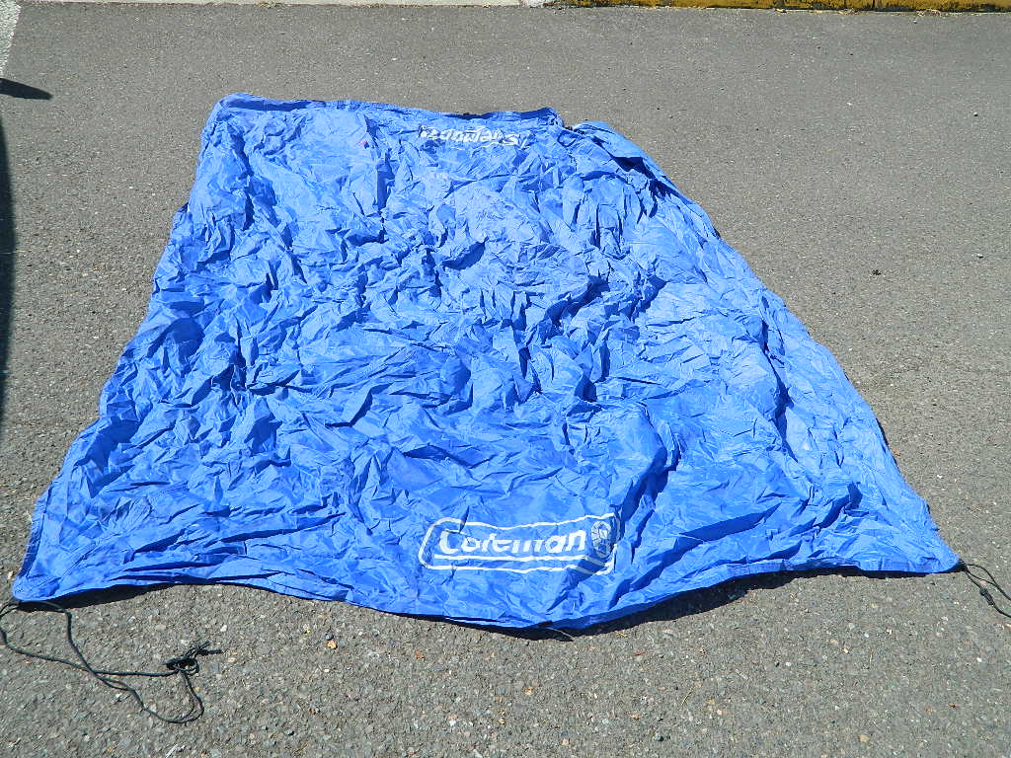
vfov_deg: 40.7
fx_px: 1022
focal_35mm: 35
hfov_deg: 52.6
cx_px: 506
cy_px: 379
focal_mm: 6.2
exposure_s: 1/800
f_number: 3.3
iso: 80
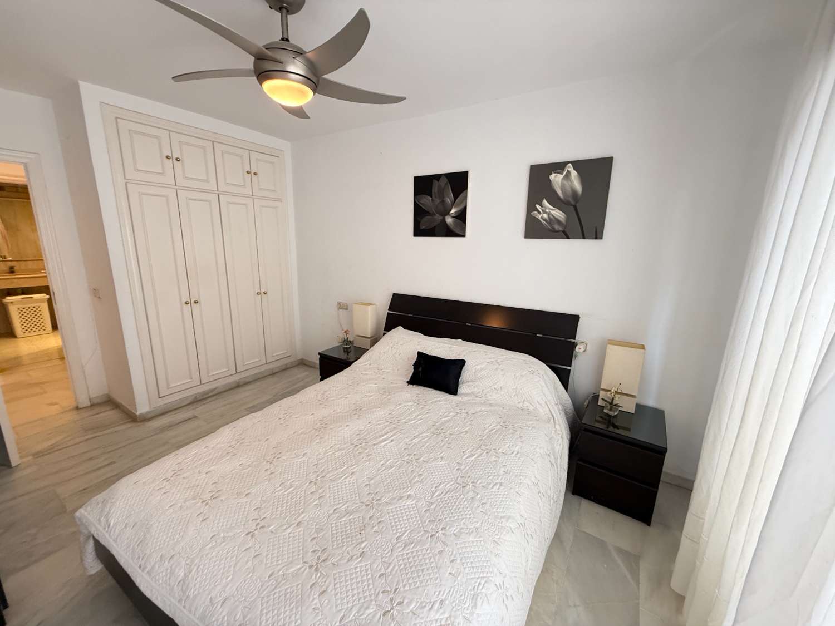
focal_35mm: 14
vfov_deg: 85.7
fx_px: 338
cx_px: 418
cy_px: 313
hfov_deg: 102.1
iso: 320
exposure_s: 1/50
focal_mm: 2.22
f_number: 2.2
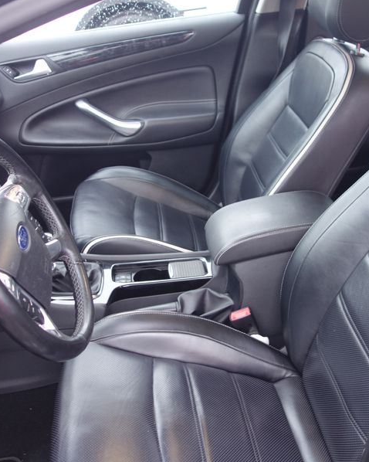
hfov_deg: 33.4
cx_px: 189
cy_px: 220
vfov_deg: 41.2
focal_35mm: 45
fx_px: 615
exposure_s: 1/30
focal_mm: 10.4
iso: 250
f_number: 1.8
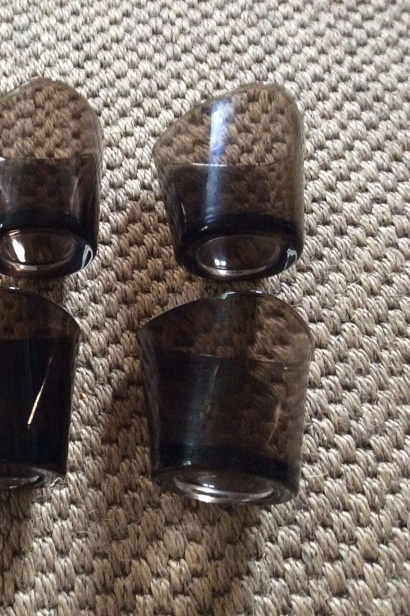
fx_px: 769
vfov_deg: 43.6
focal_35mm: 45
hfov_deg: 28.0
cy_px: 305
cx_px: -3
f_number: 2.4
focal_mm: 3.3
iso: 250
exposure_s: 1/25
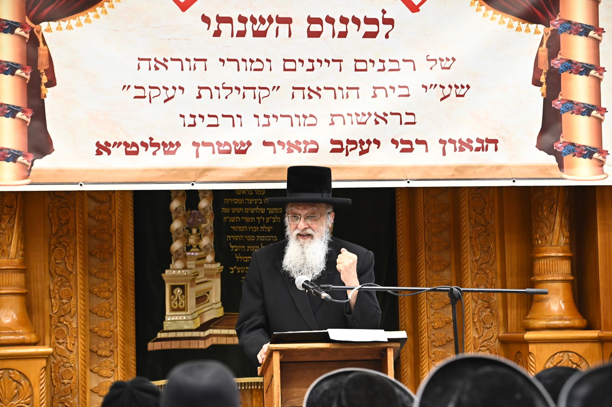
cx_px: 306
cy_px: 204
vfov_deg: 13.0
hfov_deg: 19.5
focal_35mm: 105
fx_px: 1784
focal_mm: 105
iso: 2500
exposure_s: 1/200
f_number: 4.5
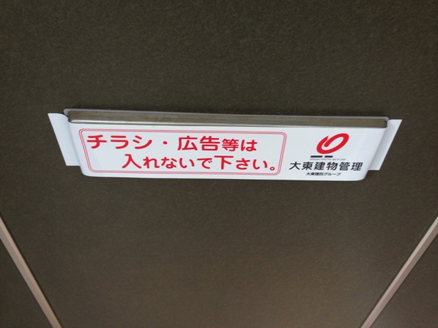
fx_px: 418
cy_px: 164
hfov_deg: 55.4
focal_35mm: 33
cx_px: 219
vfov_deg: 42.9
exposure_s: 1/25
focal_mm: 4.12
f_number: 2.4
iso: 50
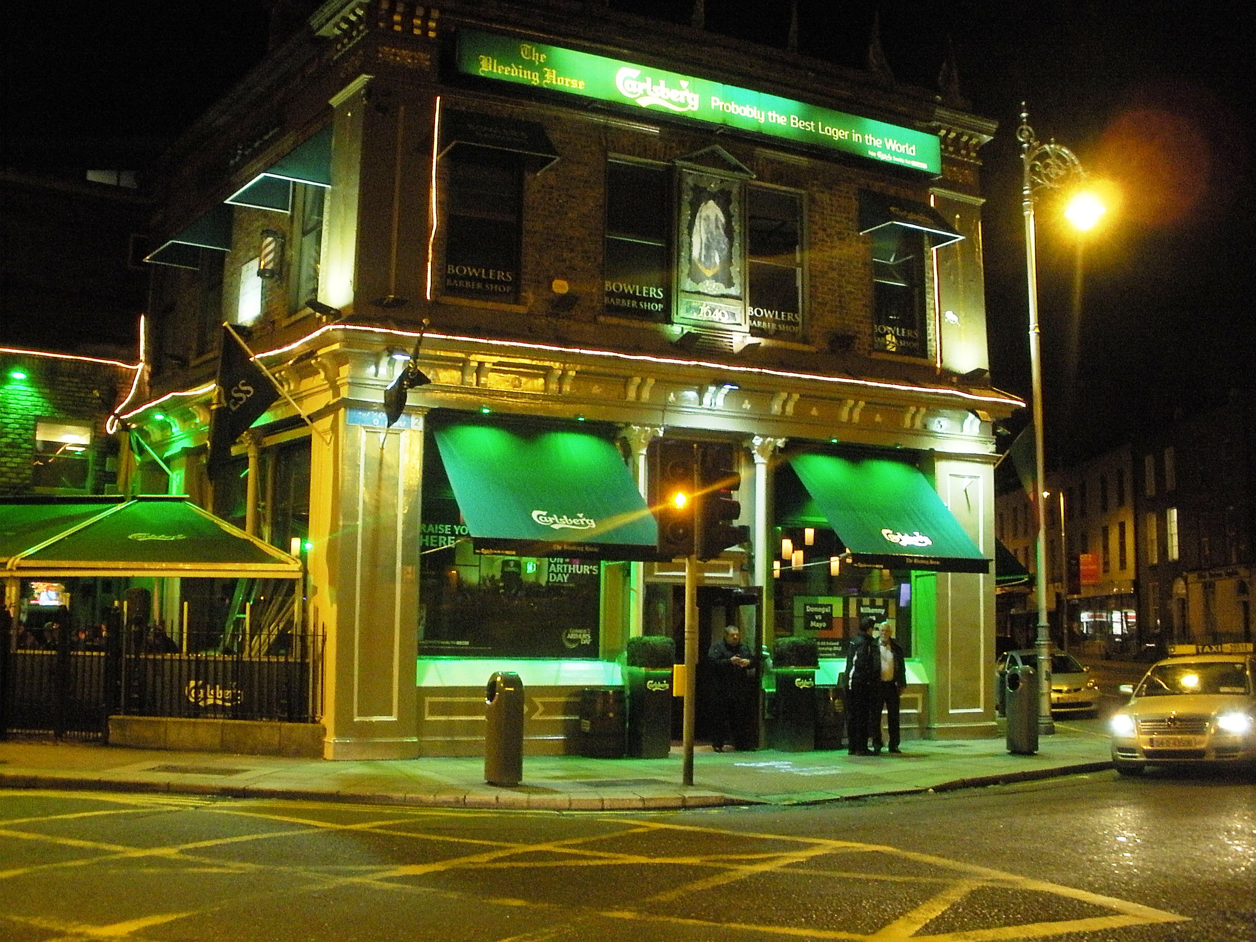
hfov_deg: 51.4
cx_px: 628
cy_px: 471
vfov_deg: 39.7
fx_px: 1306
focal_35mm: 36
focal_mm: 6.3
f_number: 3.5
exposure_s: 1/11.3
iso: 400
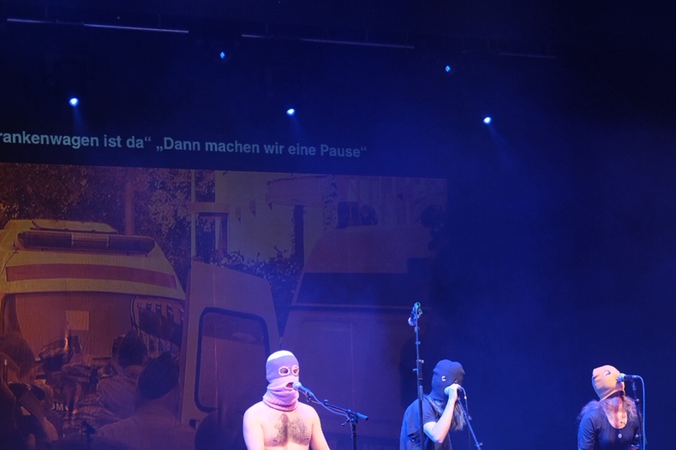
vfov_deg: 15.8
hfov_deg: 23.6
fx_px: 1615
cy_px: 355
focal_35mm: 86
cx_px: 419
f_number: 2
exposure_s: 1/125
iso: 1000
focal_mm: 35
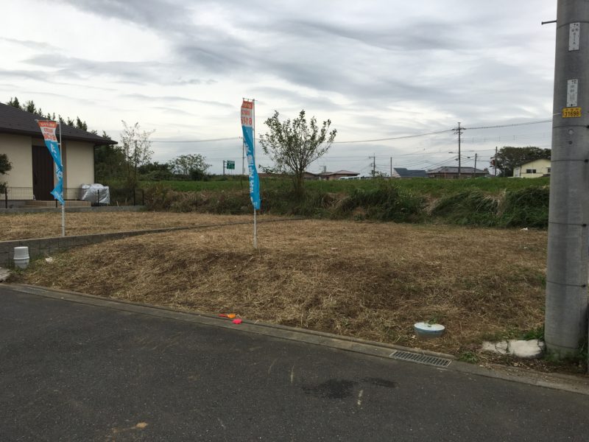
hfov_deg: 61.7
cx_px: 294
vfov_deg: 48.2
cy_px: 221
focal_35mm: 29
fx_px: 493
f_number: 2.2
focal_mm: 4.15
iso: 25
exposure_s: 1/705
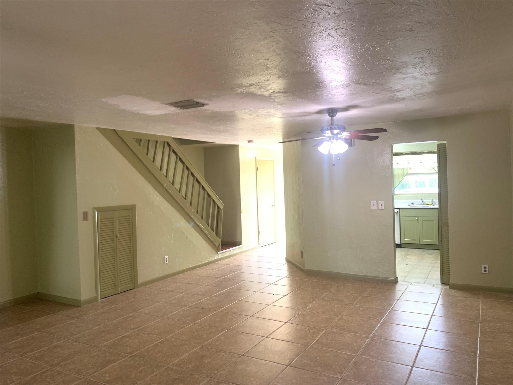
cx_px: 256
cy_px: 192
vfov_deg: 53.1
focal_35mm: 26
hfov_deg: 67.3
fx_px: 385
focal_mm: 4.25
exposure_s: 1/60
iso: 100
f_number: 1.8
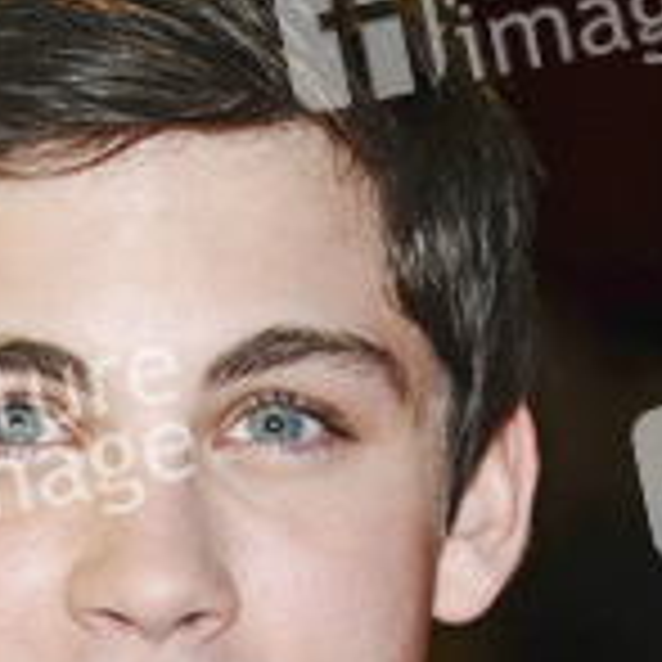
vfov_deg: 3.5
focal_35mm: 503
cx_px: 97
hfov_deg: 3.5
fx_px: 10887
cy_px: 680
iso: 320
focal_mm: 145
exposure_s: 1/200
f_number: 4.5
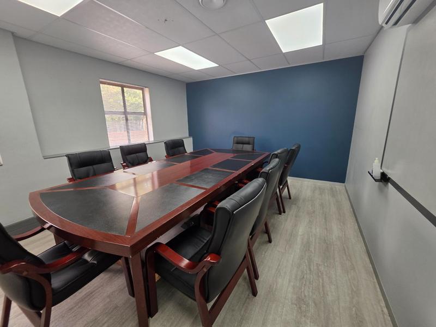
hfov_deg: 106.2
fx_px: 164
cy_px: 164
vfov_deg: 89.9
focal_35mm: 13
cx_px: 218
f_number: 1.9
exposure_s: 1/100
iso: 80
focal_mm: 2.2
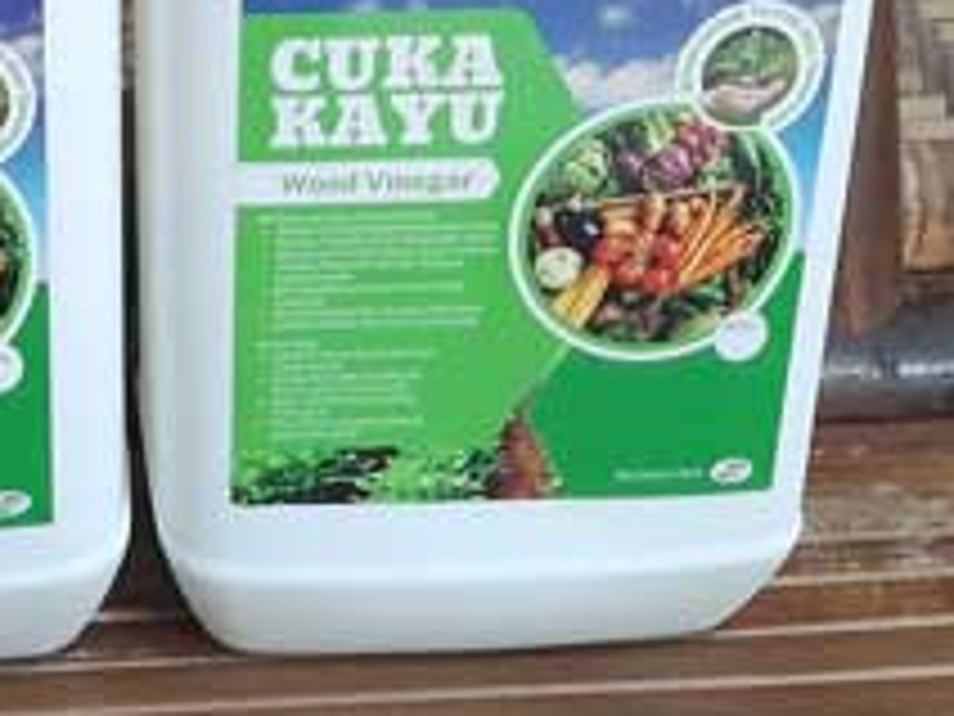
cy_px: 0
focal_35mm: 61
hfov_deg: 29.8
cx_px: 32
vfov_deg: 23.1
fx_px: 1681
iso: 640
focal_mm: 3.93
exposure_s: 1/20
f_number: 1.7
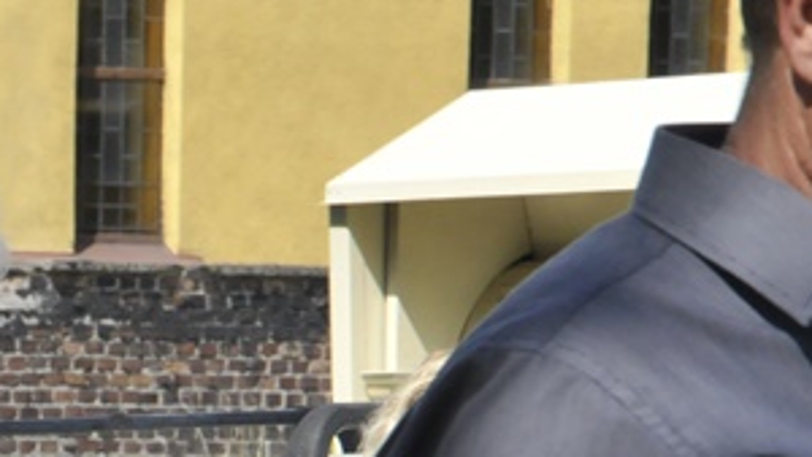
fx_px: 8459
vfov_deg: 3.1
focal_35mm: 393
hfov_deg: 5.4
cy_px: 706
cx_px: -531
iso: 800
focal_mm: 75
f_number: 13
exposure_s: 1/640
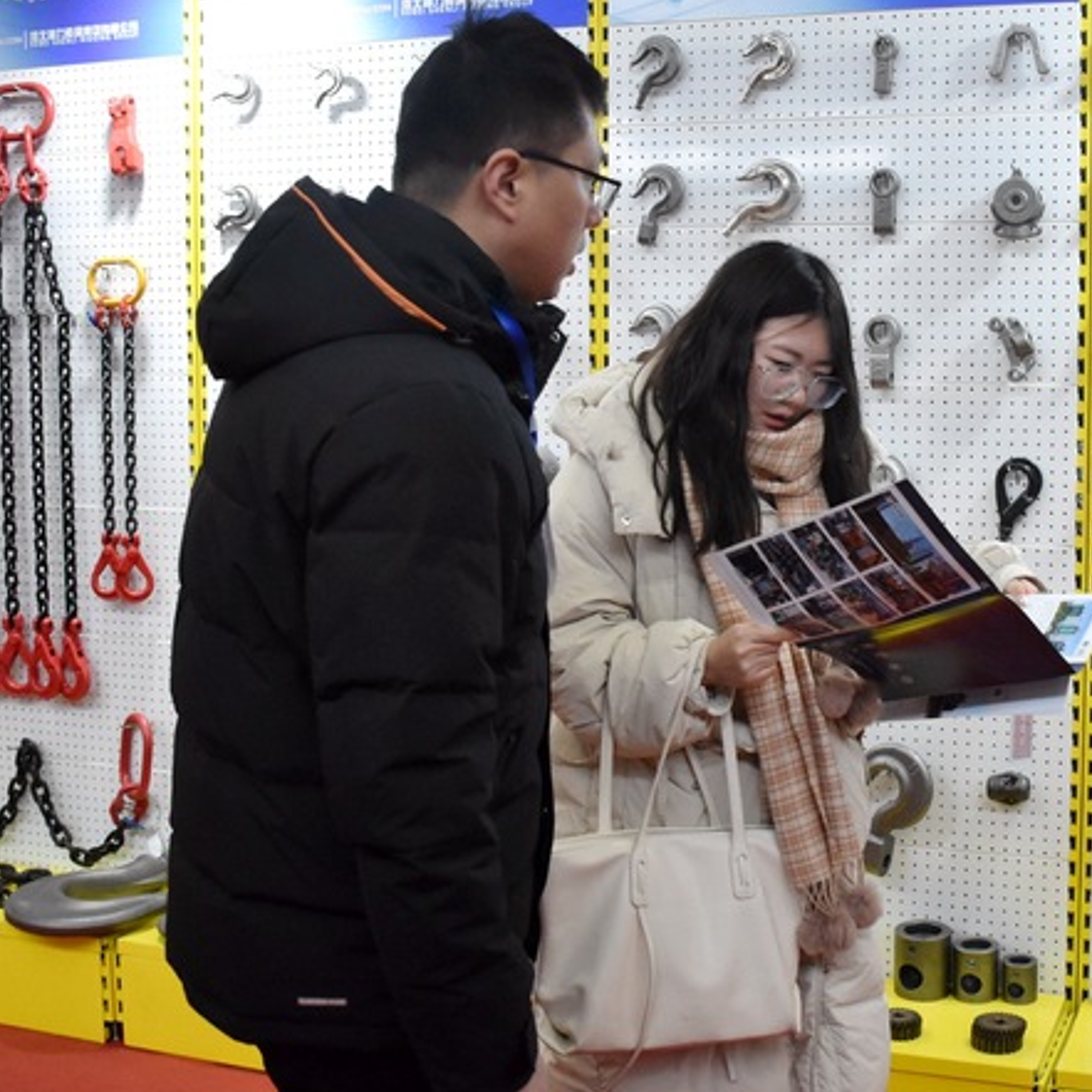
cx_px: 825
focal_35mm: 39
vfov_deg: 42.8
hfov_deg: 41.5
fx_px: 1392
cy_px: 485
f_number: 4
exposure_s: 1/200
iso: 1600
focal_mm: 18
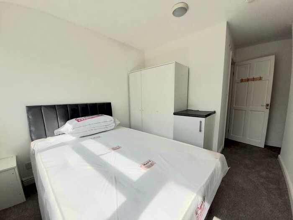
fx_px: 110
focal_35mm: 13
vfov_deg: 89.9
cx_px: 146
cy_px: 110
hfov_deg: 106.2
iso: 40
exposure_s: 1/909
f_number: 2.2
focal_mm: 1.42
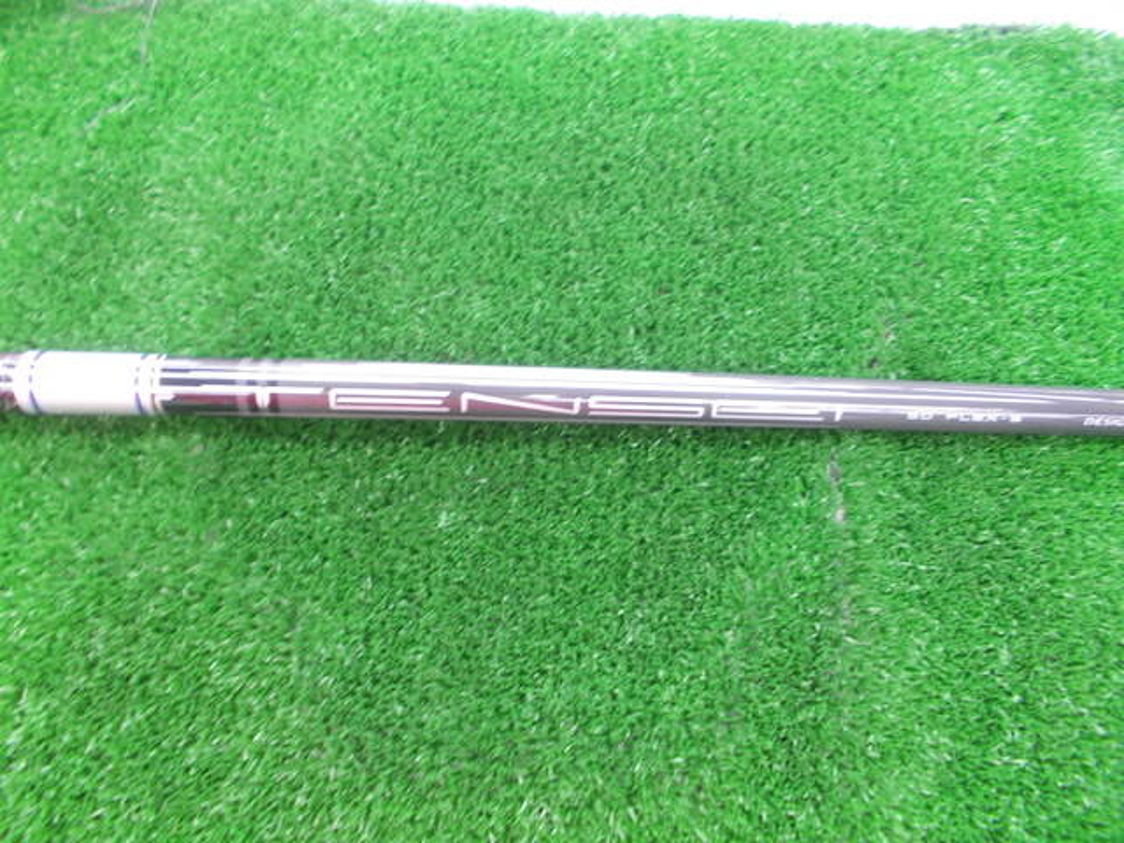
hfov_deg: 67.3
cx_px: 562
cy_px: 422
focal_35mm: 26
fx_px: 844
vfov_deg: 53.1
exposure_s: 1/8
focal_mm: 4.6
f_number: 3.2
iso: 200
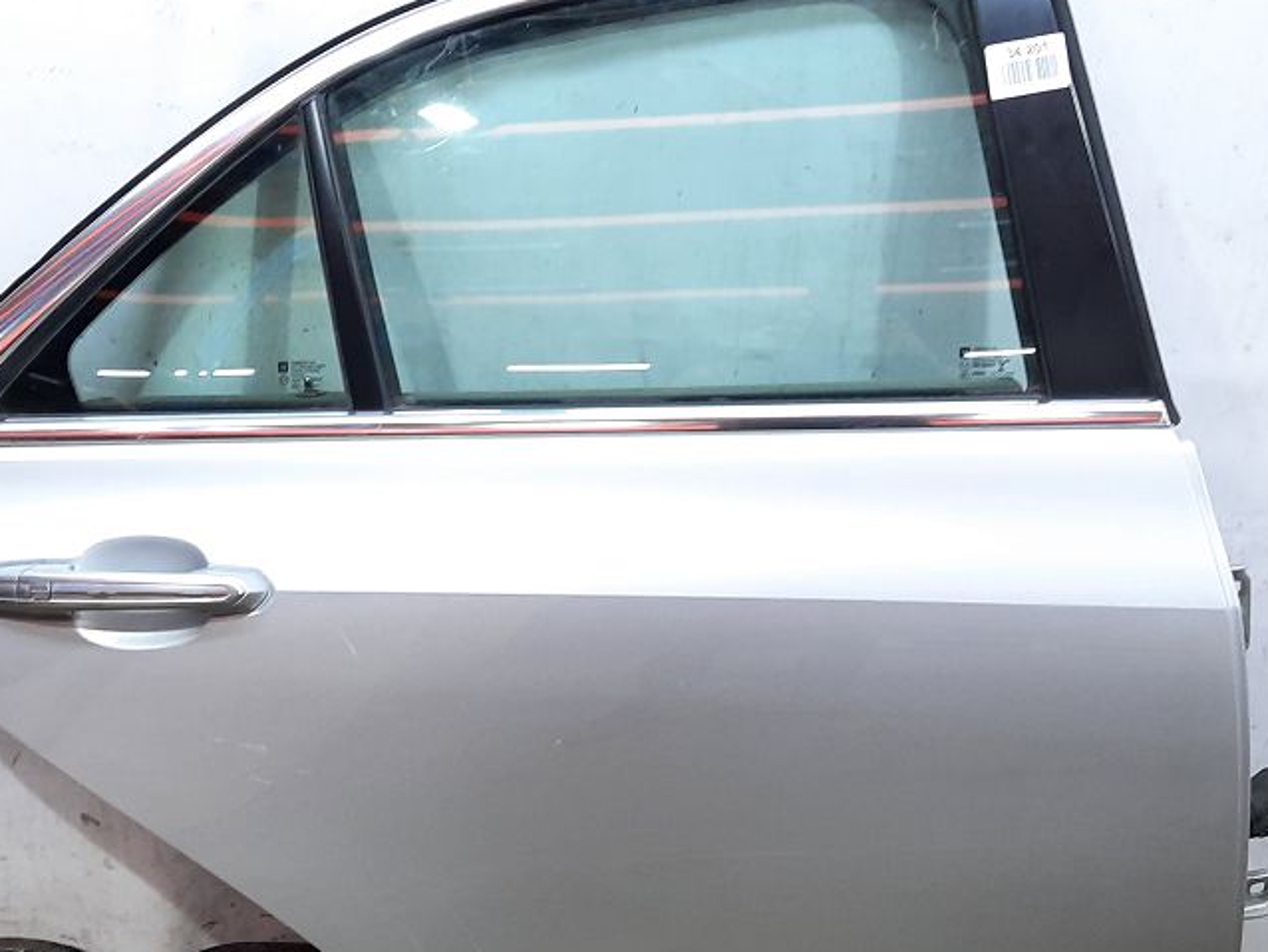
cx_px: 644
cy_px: 531
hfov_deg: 40.4
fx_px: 1722
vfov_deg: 30.9
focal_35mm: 47
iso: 200
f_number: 2
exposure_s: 1/50
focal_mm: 4.6
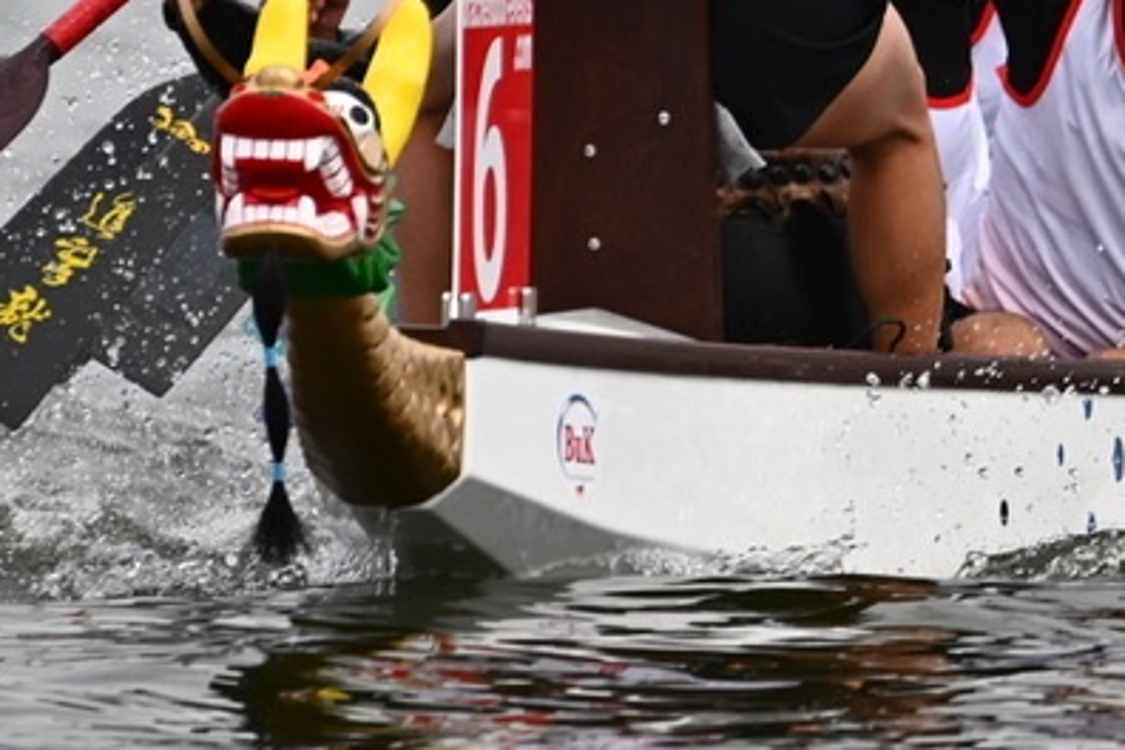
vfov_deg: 0.6
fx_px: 77088
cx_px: 1278
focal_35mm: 2467
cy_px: -142
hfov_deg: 0.8
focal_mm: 600
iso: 400
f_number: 6.3
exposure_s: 1/1250
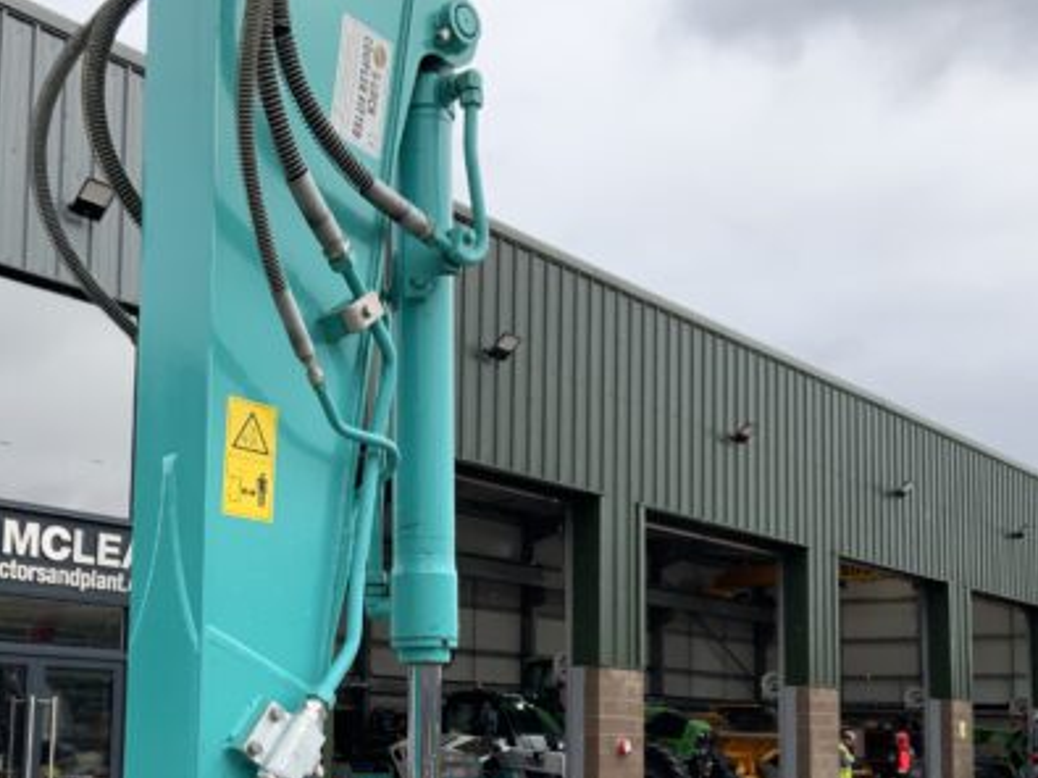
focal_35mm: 47
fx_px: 1409
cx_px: 373
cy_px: 586
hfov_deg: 40.1
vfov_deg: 30.3
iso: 16
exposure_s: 1/442
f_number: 1.8
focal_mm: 3
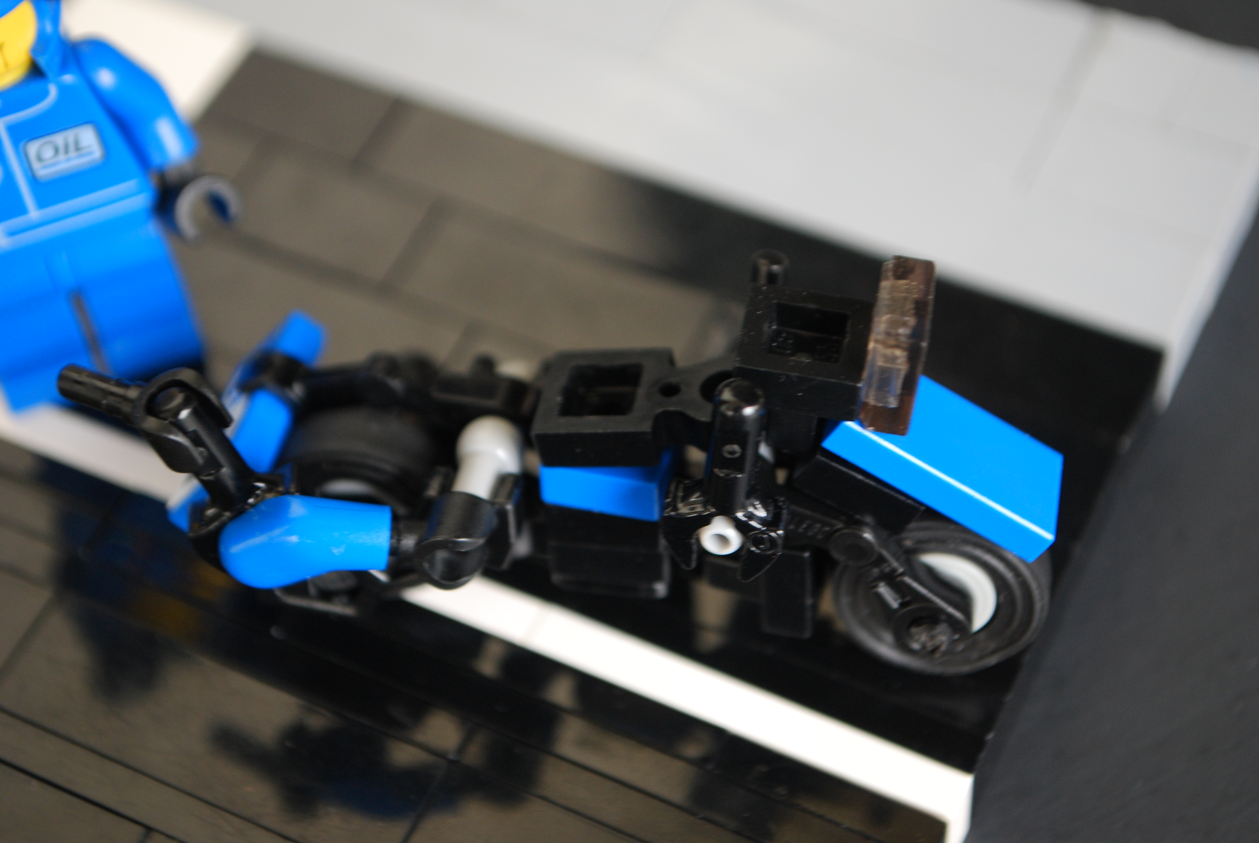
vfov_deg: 18.2
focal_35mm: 75
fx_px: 2626
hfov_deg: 27.0
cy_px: 422
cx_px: 630
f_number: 5.6
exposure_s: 1/40
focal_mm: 50
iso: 400
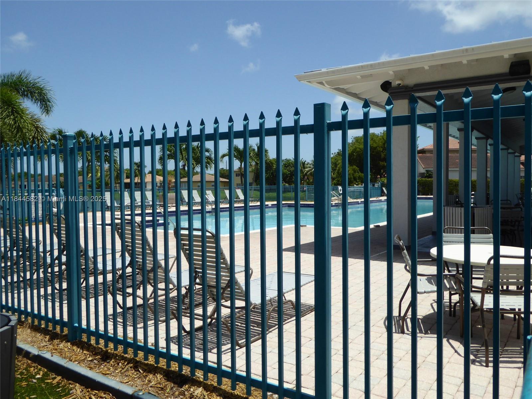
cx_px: 266
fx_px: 446
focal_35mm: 29
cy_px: 200
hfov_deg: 61.7
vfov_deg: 48.2
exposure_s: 1/1300
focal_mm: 5
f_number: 3.5
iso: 100
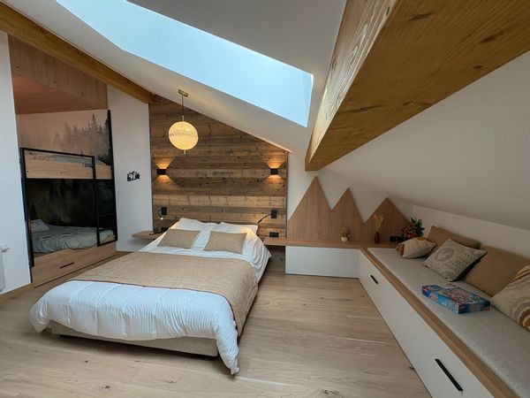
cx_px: 265
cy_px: 199
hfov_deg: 102.1
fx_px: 214
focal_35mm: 14
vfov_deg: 85.7
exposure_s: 1/100
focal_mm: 2.22
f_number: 2.2
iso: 160
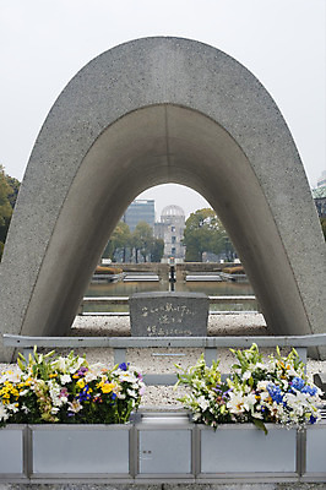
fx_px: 680
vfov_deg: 39.6
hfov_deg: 26.9
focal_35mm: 50
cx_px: 163
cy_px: 245
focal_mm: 50
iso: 200
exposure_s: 1/160
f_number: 5.6
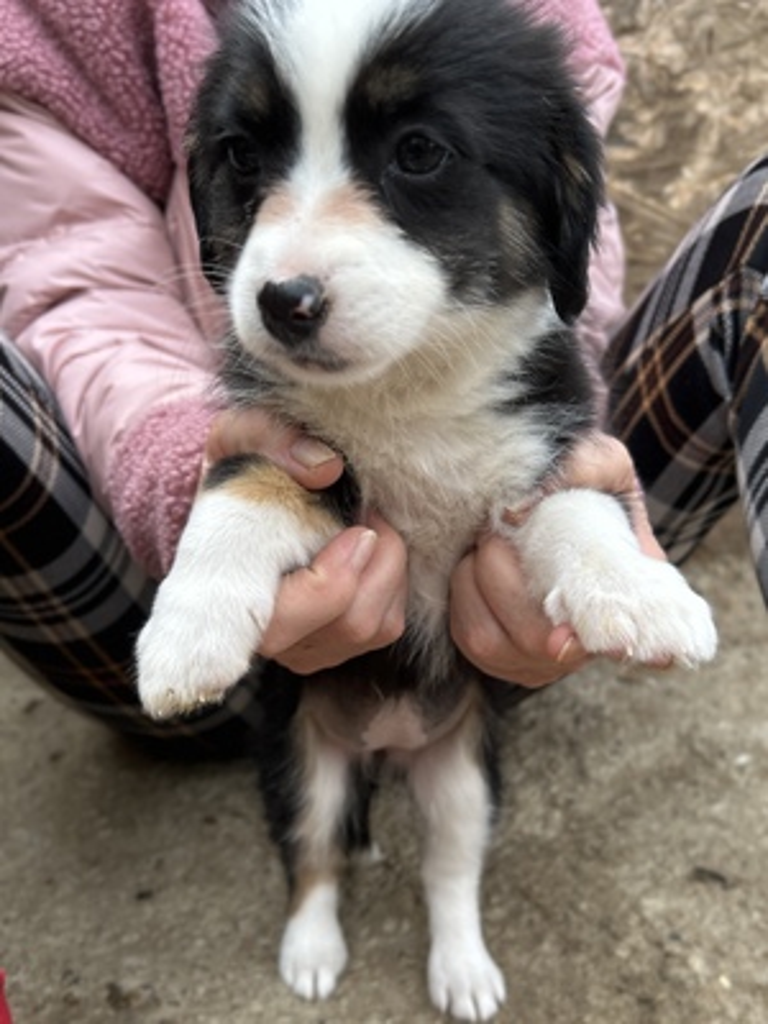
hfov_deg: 53.1
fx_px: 769
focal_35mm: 26
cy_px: 512
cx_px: 384
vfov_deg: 67.3
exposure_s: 1/808
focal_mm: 5.7
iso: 50
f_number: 1.5
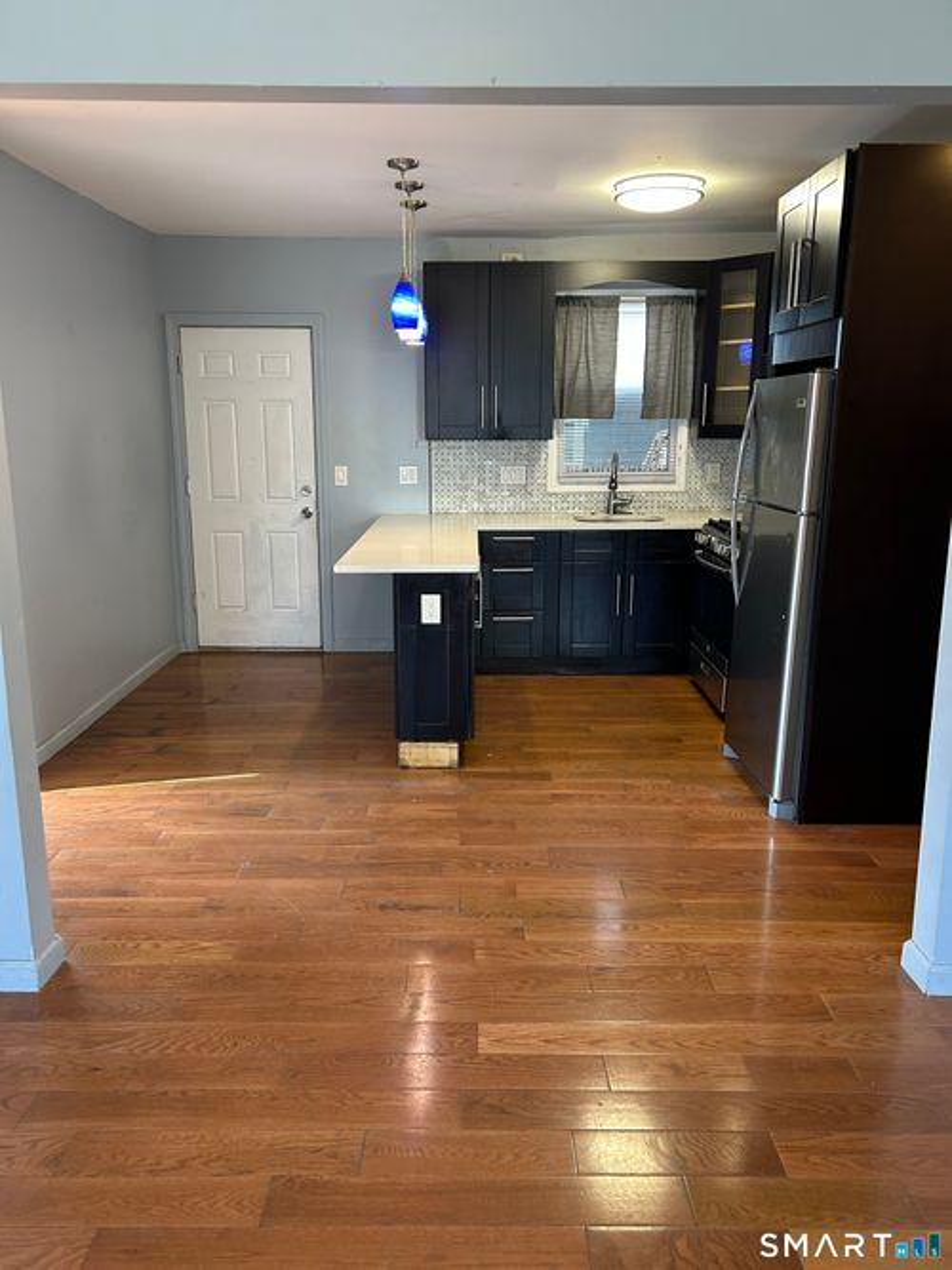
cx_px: 476
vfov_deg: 67.3
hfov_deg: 53.0
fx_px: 954
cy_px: 635
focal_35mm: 26
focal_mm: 5.7
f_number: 1.5
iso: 160
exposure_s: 1/60
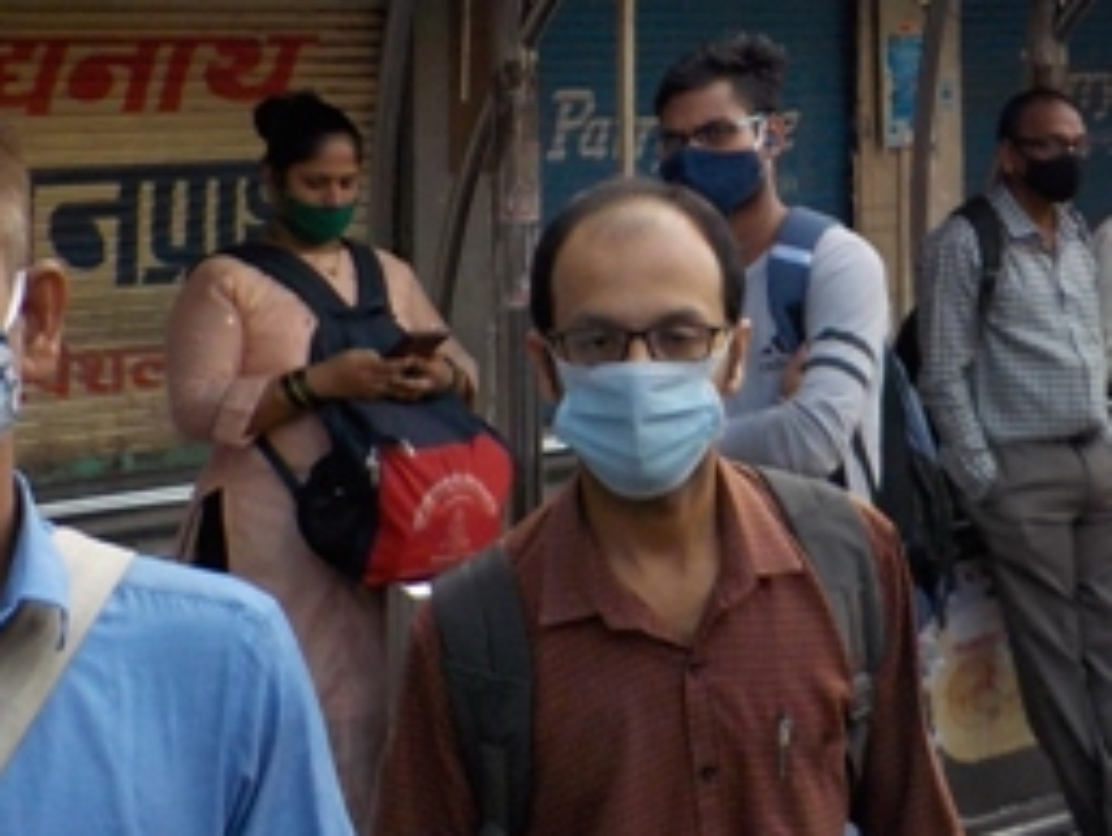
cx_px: 750
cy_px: -177
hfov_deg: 21.0
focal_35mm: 93
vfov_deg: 15.3
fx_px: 2990
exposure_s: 1/160
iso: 125
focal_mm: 4.1
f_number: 3.3
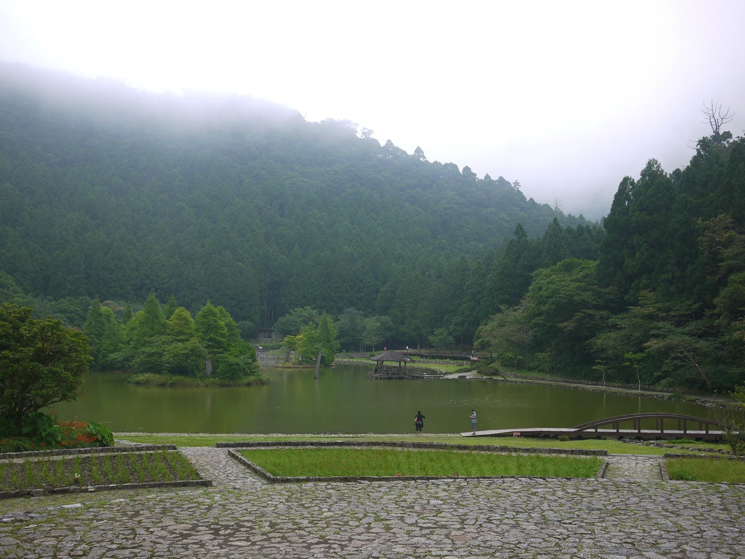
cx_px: 372
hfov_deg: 46.8
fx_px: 861
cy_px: 280
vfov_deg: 36.0
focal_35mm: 40
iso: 160
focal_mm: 20
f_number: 3.2
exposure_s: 1/400
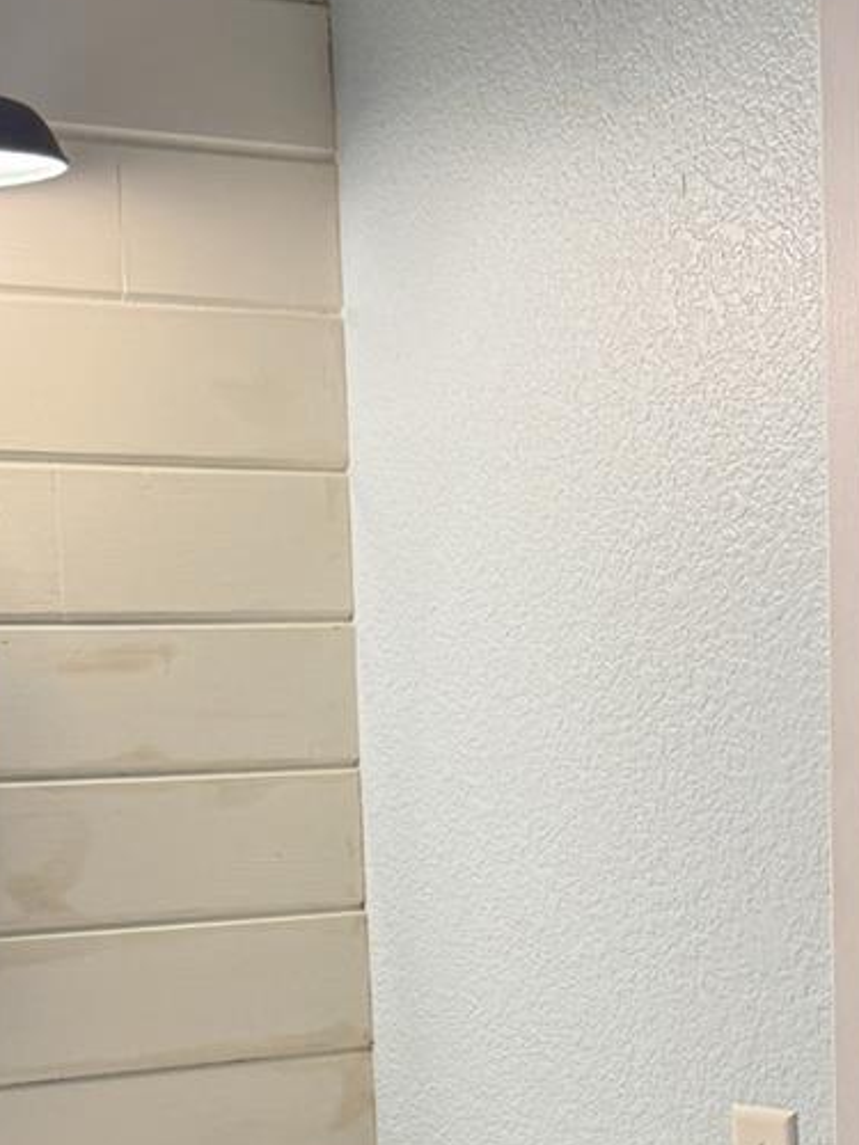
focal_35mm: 72
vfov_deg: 25.6
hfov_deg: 20.4
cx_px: 274
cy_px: 1167
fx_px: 2382
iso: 100
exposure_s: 1/120
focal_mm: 6.76
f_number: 1.78
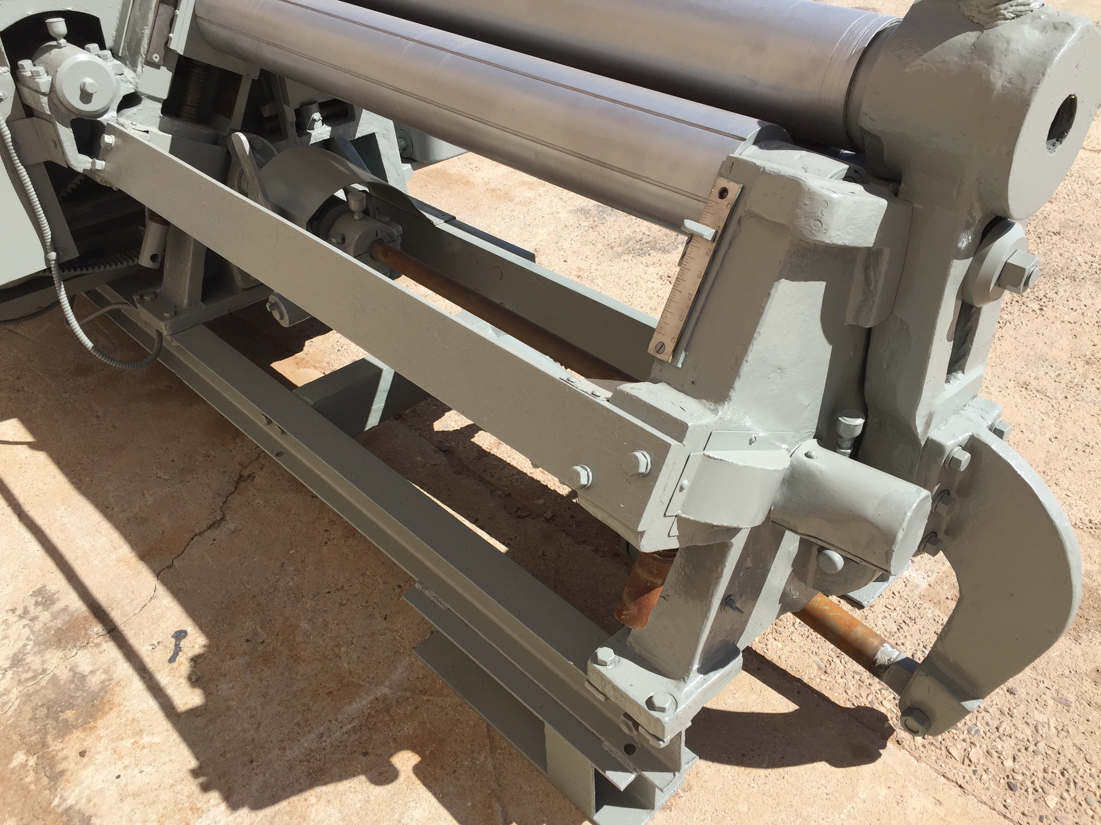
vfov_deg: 48.2
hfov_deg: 61.7
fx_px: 922
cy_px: 412
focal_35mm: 29
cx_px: 550
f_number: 2.2
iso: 32
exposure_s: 1/1980
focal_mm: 4.15
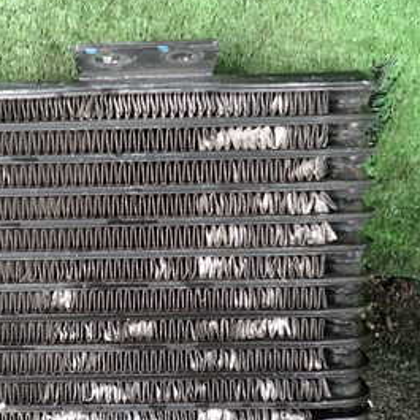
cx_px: 111
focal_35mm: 50
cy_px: 195
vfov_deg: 34.0
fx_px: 686
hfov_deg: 33.4
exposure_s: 1/50
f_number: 2
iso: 200
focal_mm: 4.5
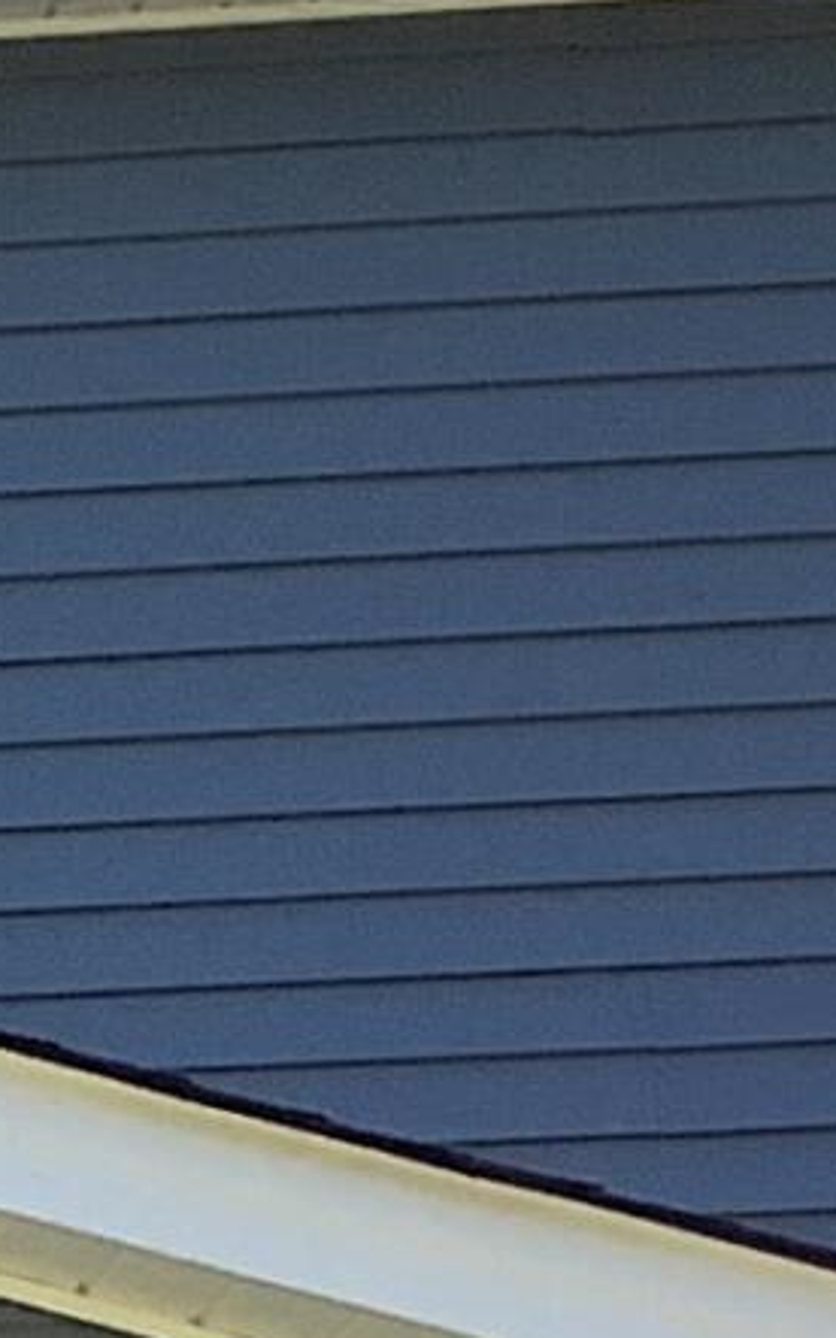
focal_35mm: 223
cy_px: 1968
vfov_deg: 9.2
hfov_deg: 5.4
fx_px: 8135
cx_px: -1920
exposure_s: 1/372
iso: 25
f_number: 2.4
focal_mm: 3.3
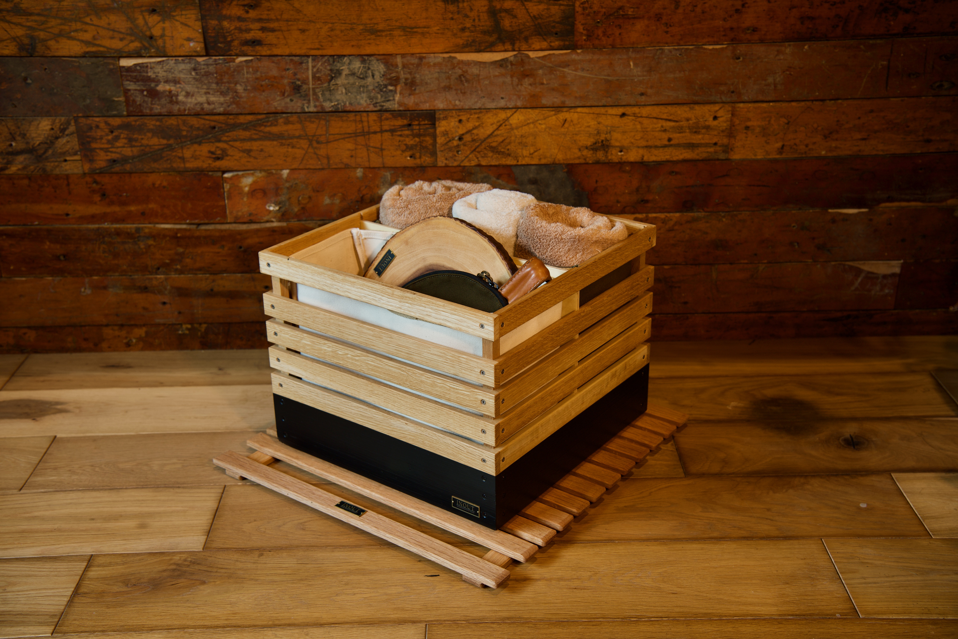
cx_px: 479
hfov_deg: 43.6
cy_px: 320
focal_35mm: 45
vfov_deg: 29.9
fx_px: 1198
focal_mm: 45
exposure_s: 1/25
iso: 160
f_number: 5.6
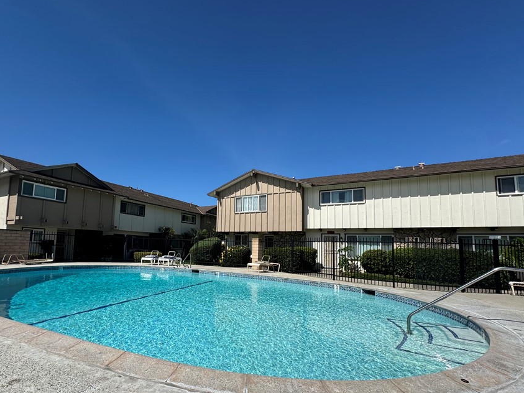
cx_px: 218
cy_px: 225
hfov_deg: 90.2
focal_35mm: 17
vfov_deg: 74.3
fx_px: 257
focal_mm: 2.22
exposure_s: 1/3390
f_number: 2.2
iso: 50
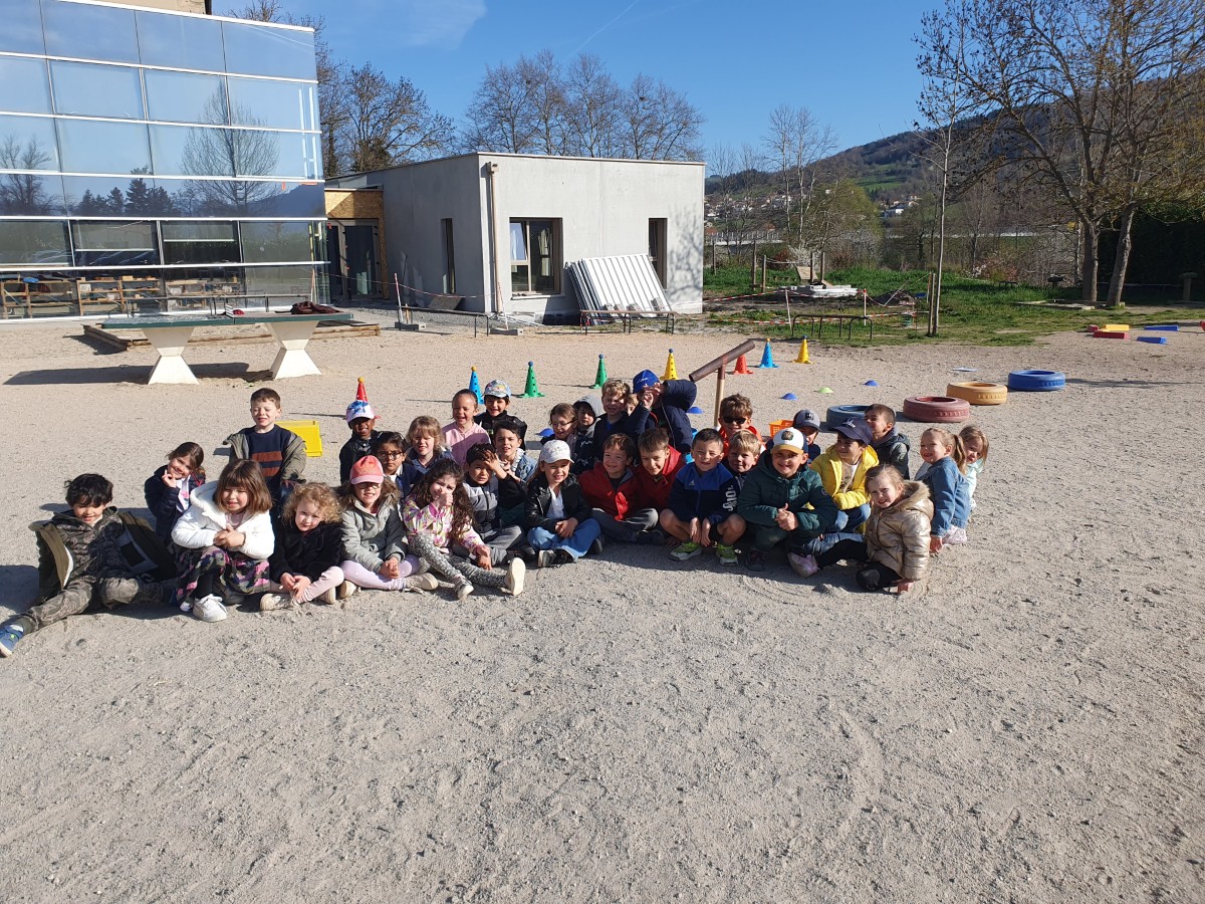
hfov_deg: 67.3
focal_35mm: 26
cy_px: 452
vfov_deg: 53.1
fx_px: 905
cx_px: 602
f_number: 2.4
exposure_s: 1/1640
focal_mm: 4.32
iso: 50
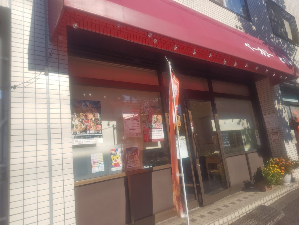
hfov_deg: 73.9
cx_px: 150
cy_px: 112
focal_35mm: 23
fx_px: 199
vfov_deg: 58.9
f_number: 1.9
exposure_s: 1/2056
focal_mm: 5.56
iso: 50
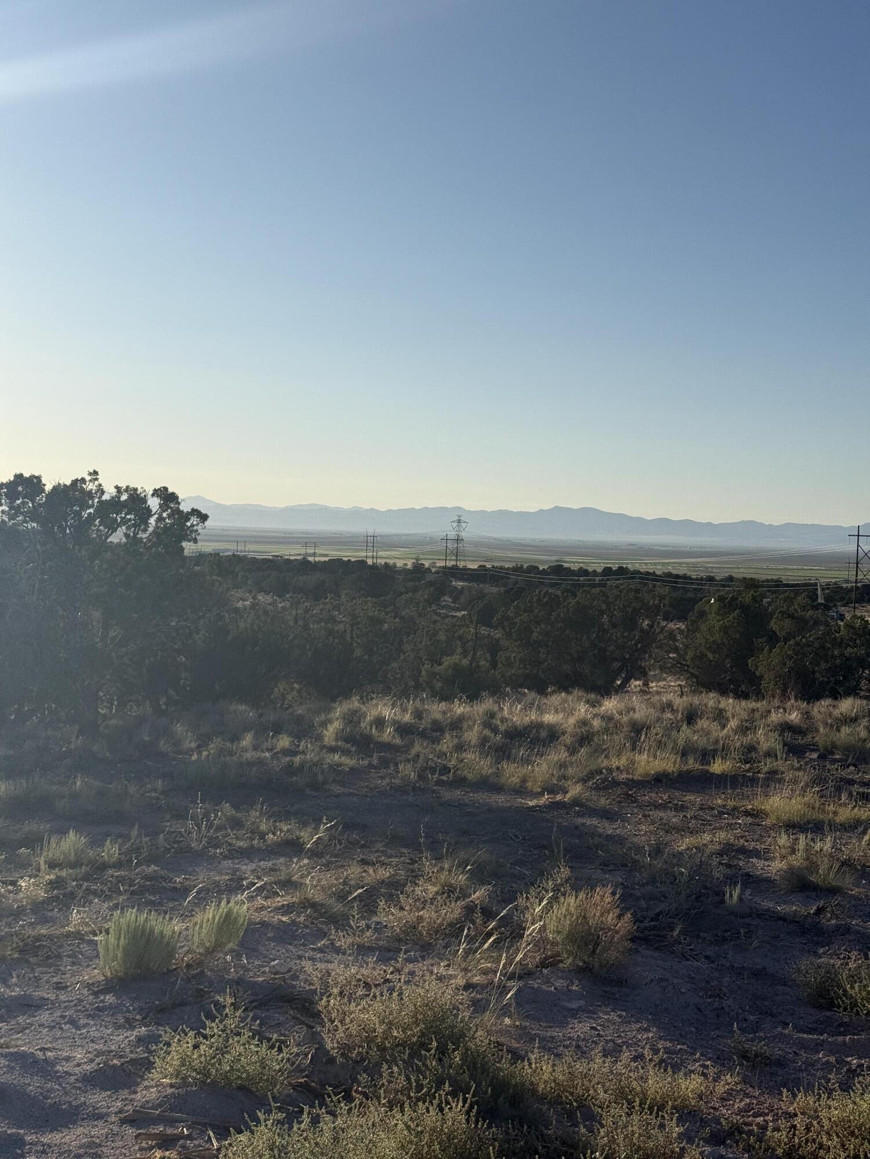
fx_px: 1609
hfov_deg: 30.3
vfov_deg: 39.7
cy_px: 580
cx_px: 435
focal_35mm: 48
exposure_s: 1/11364
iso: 64
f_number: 1.78
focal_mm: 6.76
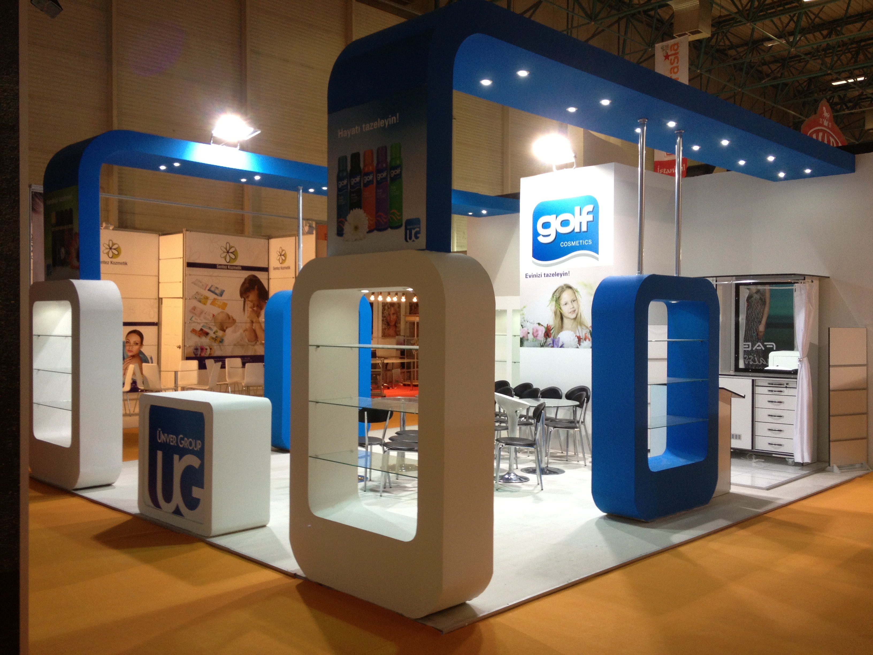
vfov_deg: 40.7
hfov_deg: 52.6
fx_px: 883
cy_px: 328
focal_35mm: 35
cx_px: 436
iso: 80
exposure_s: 1/40
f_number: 2.4
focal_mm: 4.28
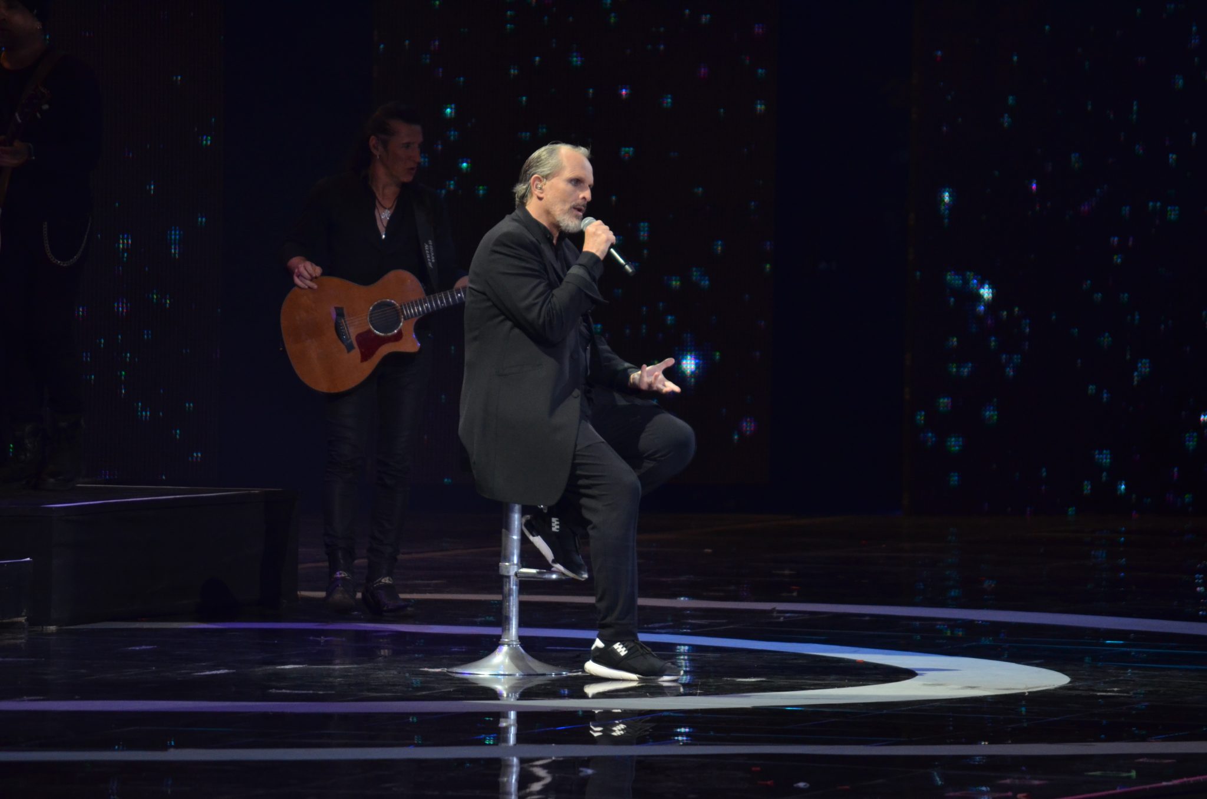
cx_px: 604
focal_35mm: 300
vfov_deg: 4.6
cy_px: 400
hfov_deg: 6.9
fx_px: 10036
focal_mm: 200
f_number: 5.6
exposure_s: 1/125
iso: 1000
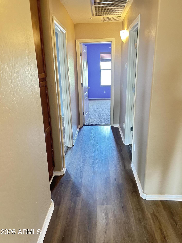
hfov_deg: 53.1
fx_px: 182
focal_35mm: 26
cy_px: 122
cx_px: 91
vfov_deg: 67.3
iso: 400
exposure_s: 1/40
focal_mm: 5.7
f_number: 1.5
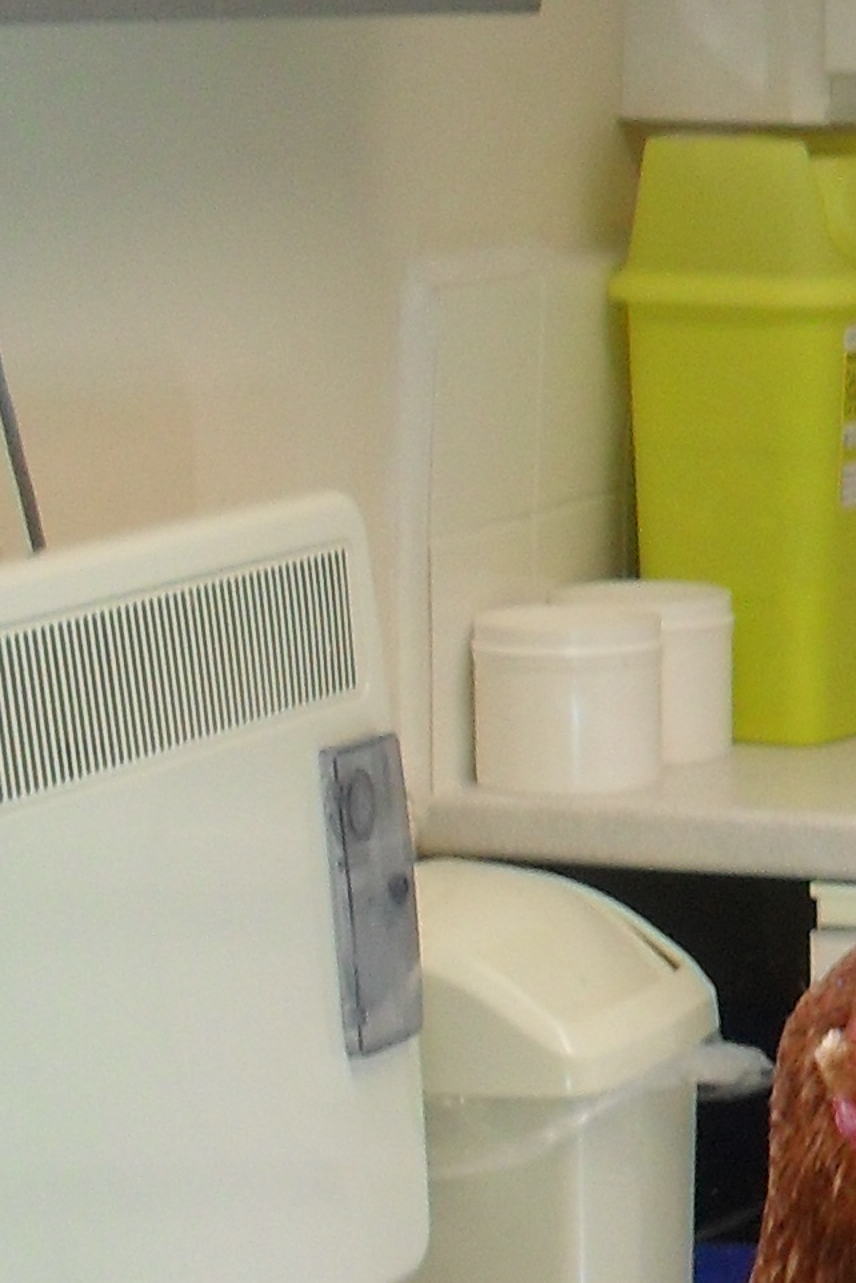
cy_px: 639
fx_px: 4918
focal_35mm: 138
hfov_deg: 9.2
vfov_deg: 14.9
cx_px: 1792
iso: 100
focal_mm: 6.3
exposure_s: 1/45
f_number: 3.2
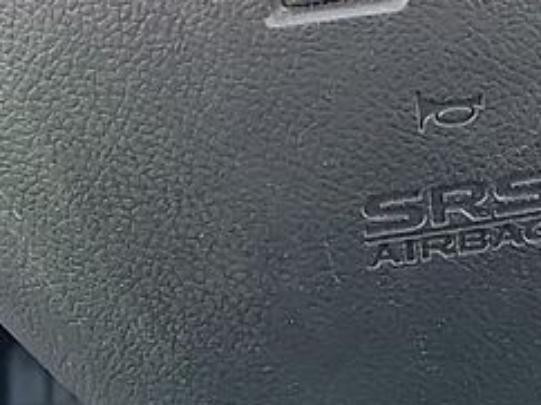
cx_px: 320
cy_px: -175
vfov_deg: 9.1
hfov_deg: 12.4
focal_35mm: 159
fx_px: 2482
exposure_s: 1/59
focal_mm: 6.7
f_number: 1.8
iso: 131
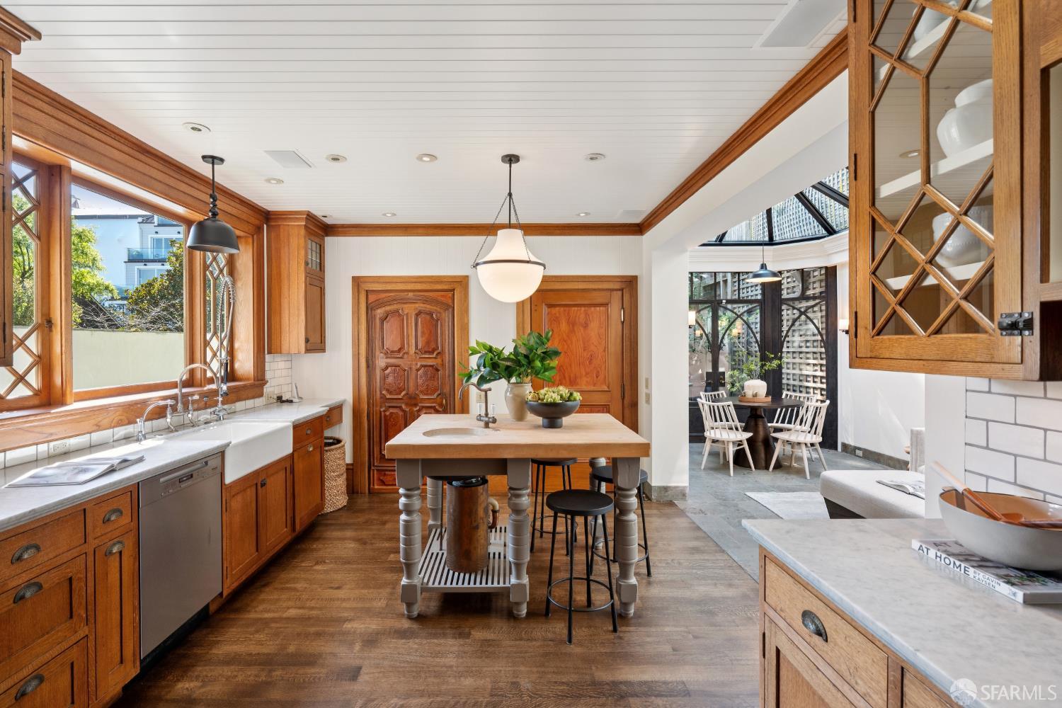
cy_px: 354
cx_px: 531
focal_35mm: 16
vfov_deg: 73.7
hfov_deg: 96.7
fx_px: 472
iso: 800
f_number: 8
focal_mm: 16
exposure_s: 1/50
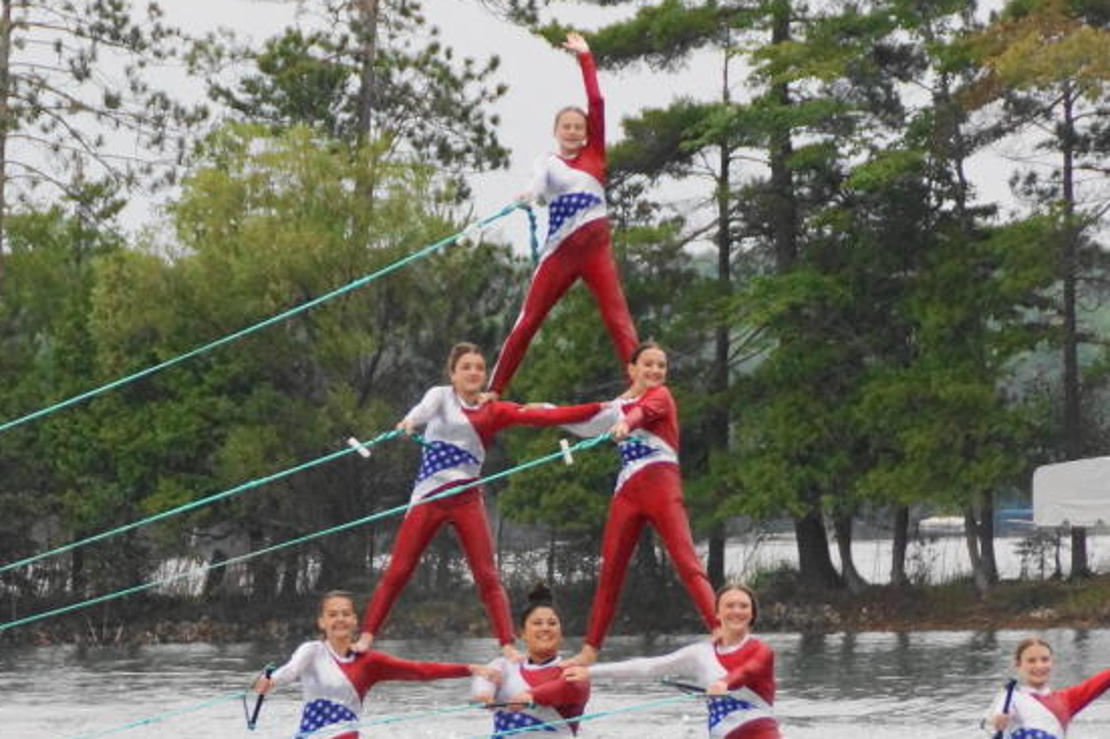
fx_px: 13408
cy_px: 483
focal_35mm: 435
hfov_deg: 4.7
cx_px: 219
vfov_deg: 3.2
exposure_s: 1/250
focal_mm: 160
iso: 1000
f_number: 6.3
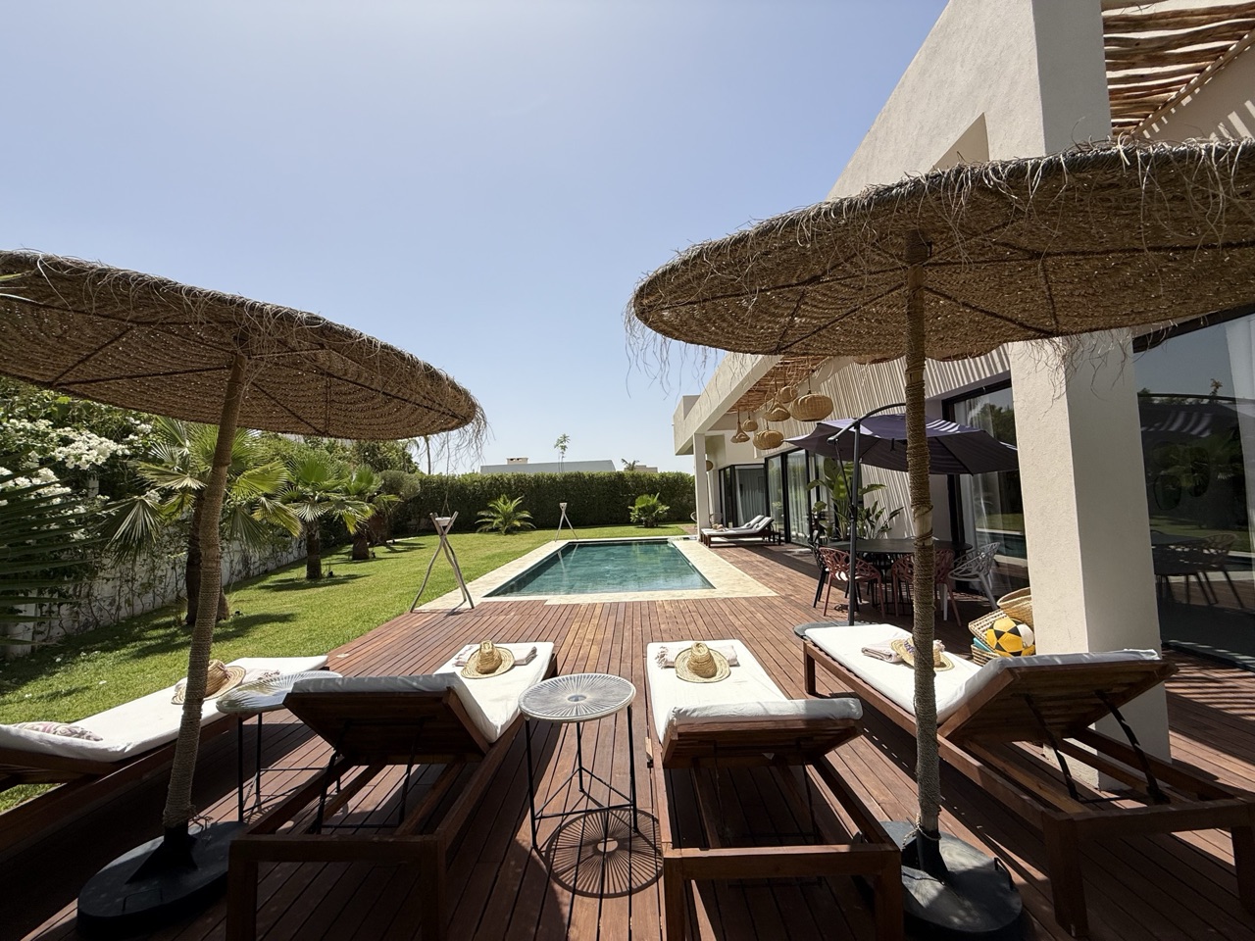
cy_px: 470
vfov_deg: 85.7
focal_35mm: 14
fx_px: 508
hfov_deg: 102.1
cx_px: 628
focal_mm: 2.22
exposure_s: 1/3289
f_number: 2.2
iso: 50
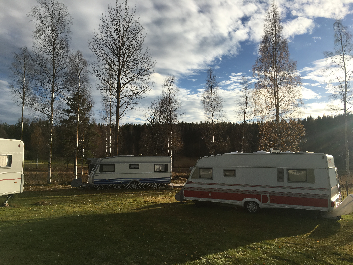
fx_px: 296
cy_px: 132
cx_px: 176
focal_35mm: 29
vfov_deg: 48.2
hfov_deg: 61.7
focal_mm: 4.15
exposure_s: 1/2331
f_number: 2.2
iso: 25
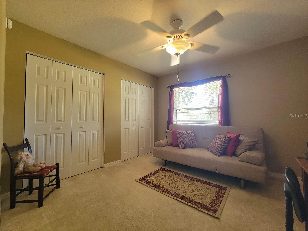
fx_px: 116
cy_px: 116
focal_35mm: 13
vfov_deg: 89.9
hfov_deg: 106.2
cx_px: 154
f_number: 2.2
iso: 320
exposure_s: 1/60
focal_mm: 2.2
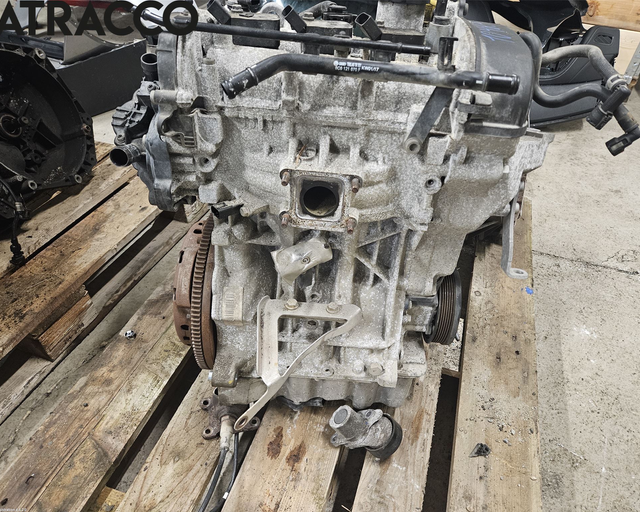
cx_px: 335
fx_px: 455
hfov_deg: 70.2
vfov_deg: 58.8
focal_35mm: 24
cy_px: 256
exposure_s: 1/50
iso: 640
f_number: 1.8
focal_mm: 5.4
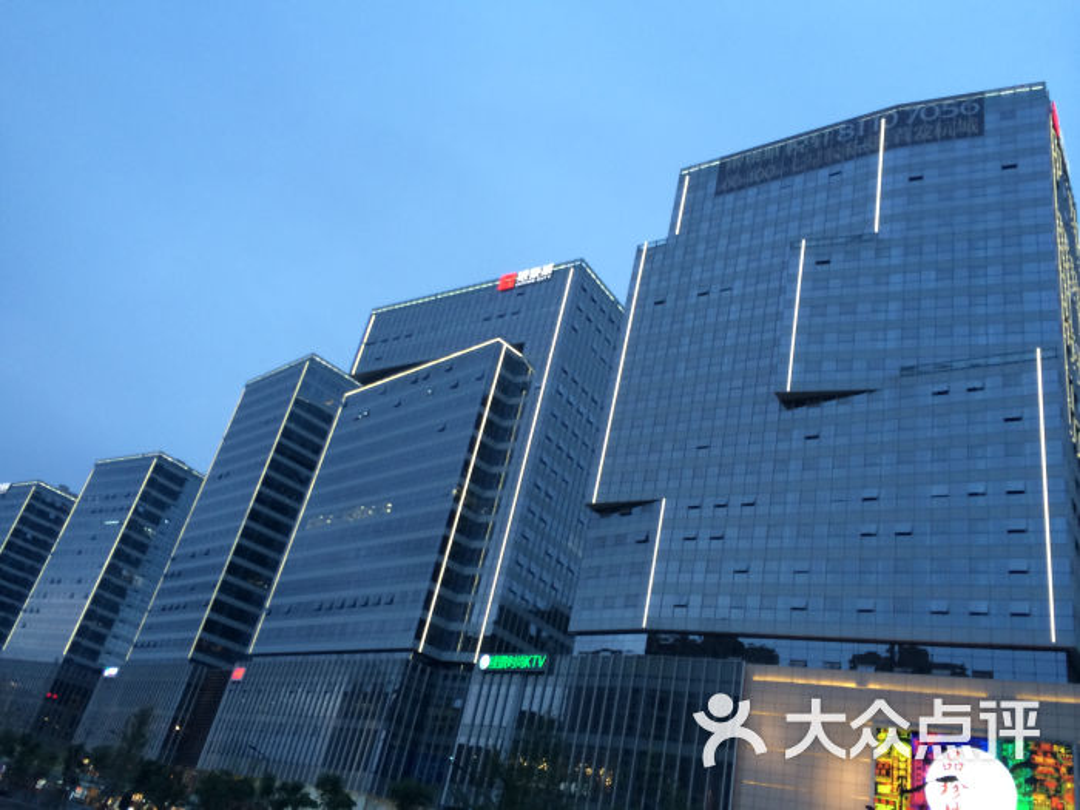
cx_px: 540
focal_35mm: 30
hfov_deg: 60.0
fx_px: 936
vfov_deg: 46.8
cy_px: 405
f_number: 2.2
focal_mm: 4.12
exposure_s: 1/30
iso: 80
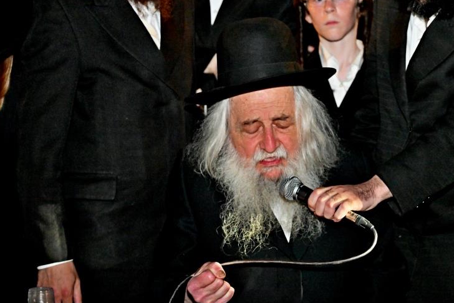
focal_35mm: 97
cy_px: 211
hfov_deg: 21.0
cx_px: 284
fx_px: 1224
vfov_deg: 14.1
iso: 2500
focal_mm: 69
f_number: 4
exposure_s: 1/80
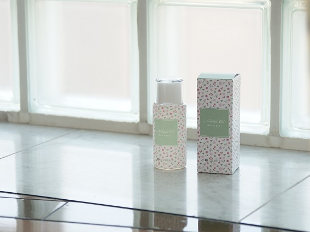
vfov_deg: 12.1
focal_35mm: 122
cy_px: 116
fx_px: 1092
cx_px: 155
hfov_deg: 16.2
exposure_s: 1/160
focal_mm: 61
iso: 250
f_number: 4
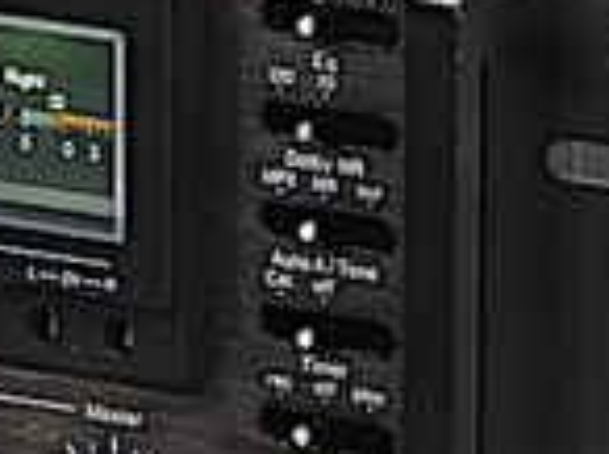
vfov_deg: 2.0
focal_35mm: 757
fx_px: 13296
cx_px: -129
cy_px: 112
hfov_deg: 2.6
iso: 200
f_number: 5.1
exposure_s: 1/6
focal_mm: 20.6
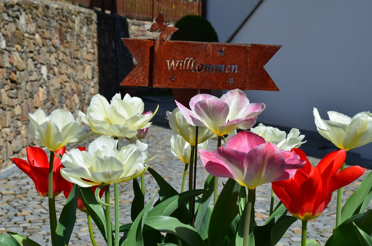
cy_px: 124
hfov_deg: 26.4
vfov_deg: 17.6
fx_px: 794
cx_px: 188
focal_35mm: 77
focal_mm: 50
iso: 200
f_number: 11
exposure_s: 1/400
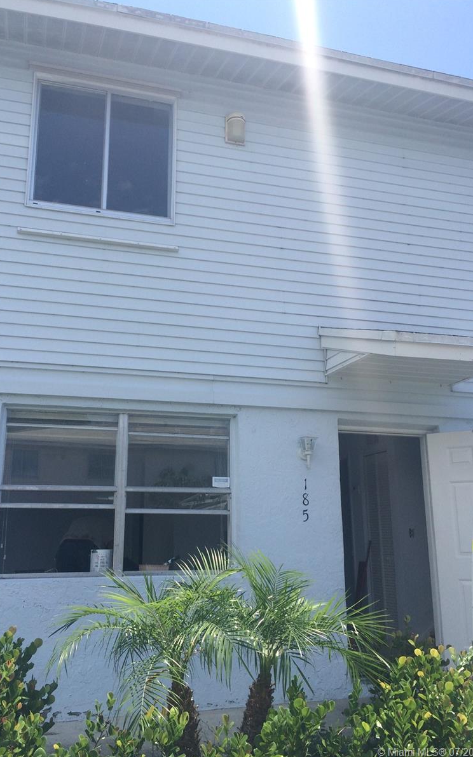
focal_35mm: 31
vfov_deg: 61.2
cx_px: 206
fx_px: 639
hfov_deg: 40.5
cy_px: 378
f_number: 2.2
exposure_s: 1/1520
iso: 32
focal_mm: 4.15
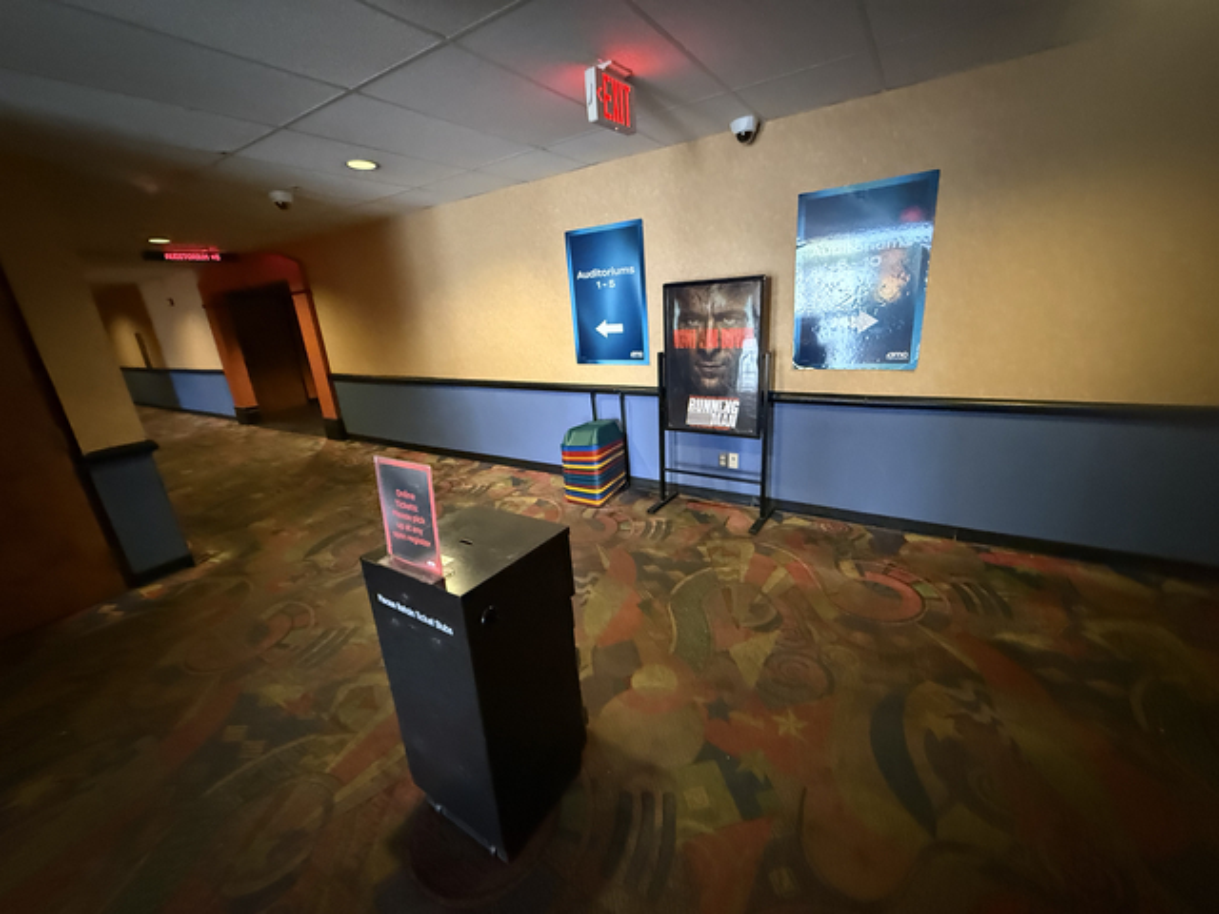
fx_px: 493
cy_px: 457
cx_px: 610
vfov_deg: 85.7
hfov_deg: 102.1
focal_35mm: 14
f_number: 2.2
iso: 1250
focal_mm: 2.22
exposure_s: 1/30
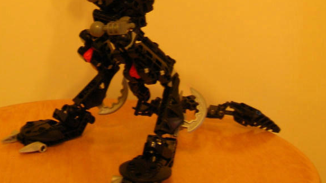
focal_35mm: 73
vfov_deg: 15.9
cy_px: -40
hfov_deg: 28.7
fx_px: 631
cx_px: 103
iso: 78
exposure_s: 1/4
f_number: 2.9
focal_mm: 5.7
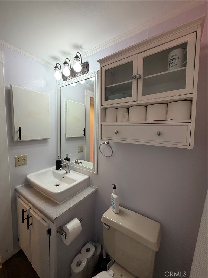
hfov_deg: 85.7
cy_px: 139
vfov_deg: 102.1
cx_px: 104
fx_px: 112
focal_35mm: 14
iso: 320
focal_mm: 2.22
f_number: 2.2
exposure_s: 1/120
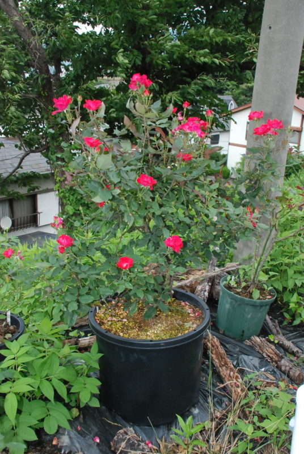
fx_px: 530
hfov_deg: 32.0
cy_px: 227
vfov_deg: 46.3
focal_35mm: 42
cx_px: 152
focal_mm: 28
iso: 1600
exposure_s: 1/200
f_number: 14
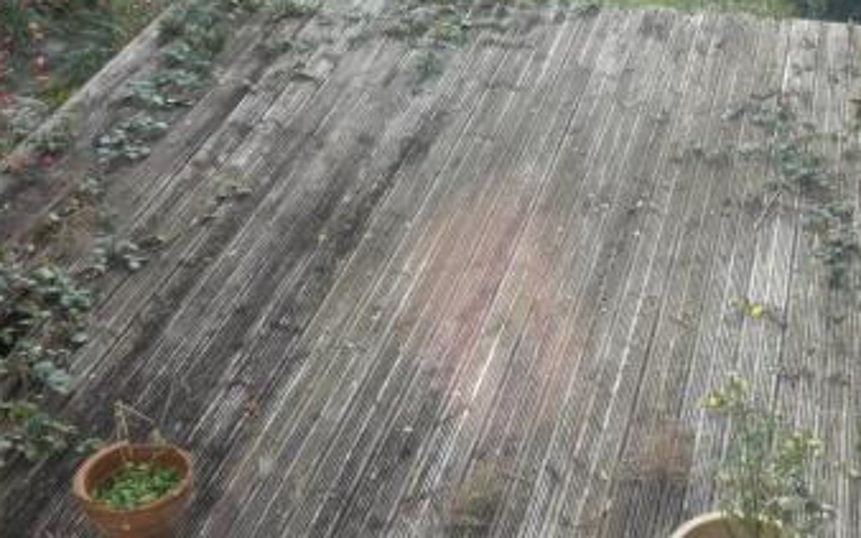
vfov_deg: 19.7
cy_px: -4
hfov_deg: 31.6
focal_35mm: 64
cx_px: 608
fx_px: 1501
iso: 80
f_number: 3.4
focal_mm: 6.2
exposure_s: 1/125
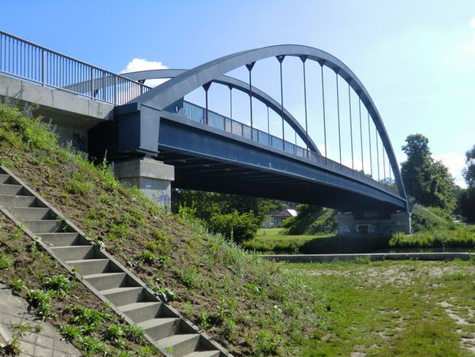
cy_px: 183
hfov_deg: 52.6
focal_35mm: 35
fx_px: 480
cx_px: 241
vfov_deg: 40.7
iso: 64
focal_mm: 6.1
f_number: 3.6
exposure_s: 1/640
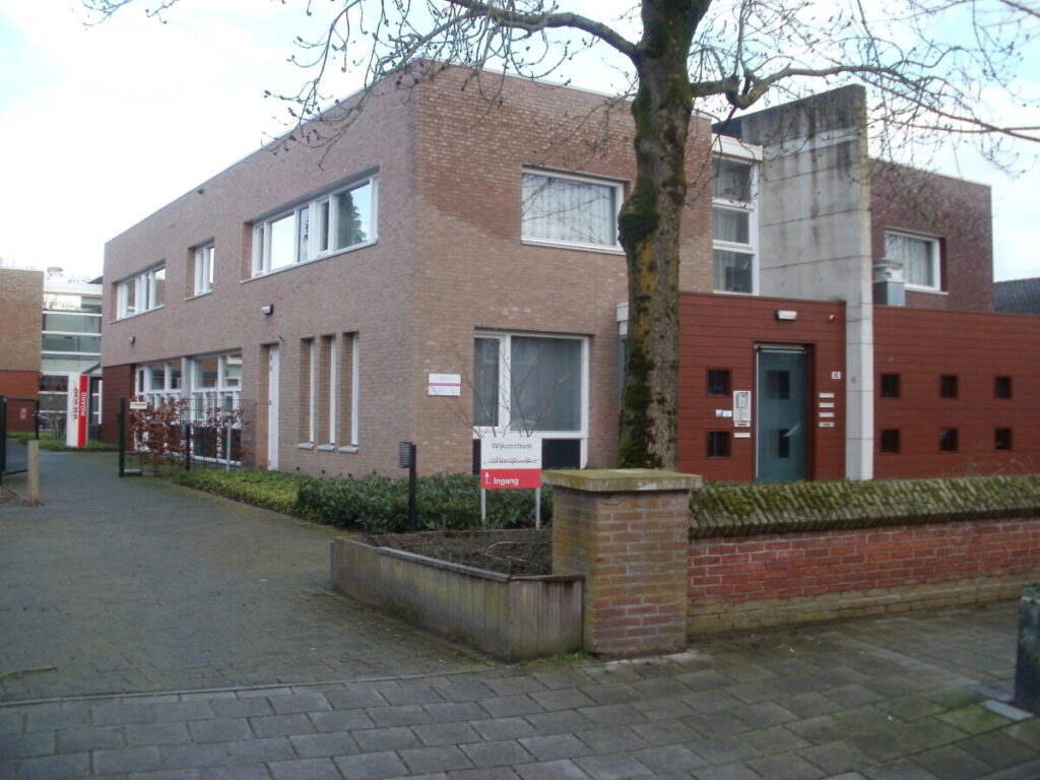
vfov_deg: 39.7
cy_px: 390
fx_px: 1082
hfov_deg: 51.4
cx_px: 520
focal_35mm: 36
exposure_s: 1/125
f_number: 3.5
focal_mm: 6.3
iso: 100
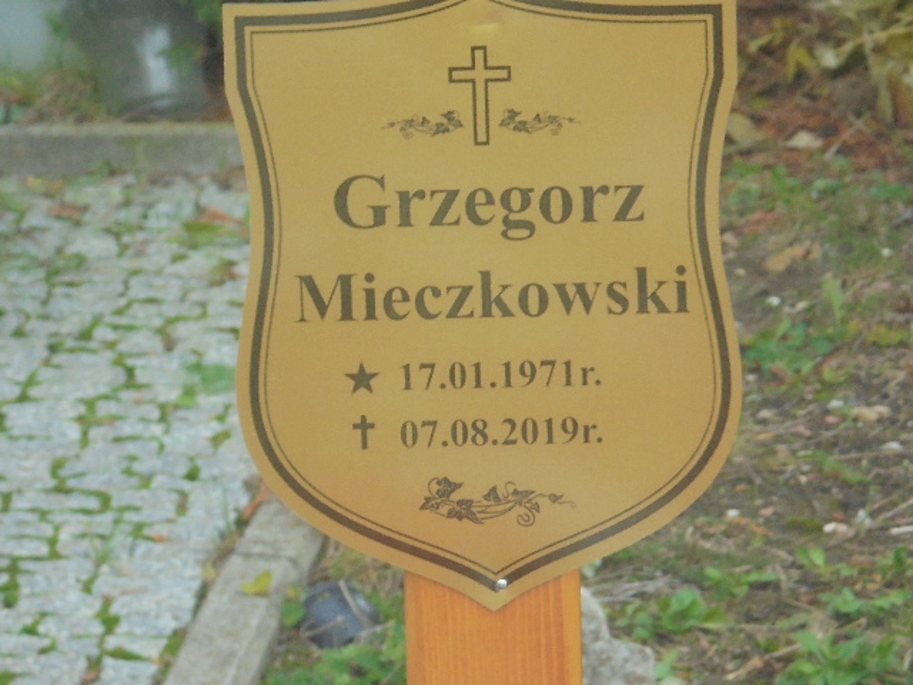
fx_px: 4115
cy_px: 342
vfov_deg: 9.5
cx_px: 456
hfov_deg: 12.7
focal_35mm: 156
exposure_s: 1/125
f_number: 6.5
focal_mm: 27.6
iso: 250
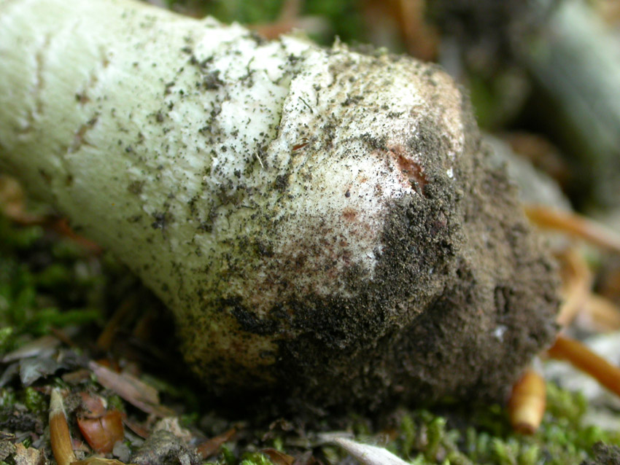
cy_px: 232
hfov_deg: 16.8
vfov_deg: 12.7
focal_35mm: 117
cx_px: 310
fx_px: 2096
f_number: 4.3
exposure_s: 1/8
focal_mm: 24.2
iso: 100
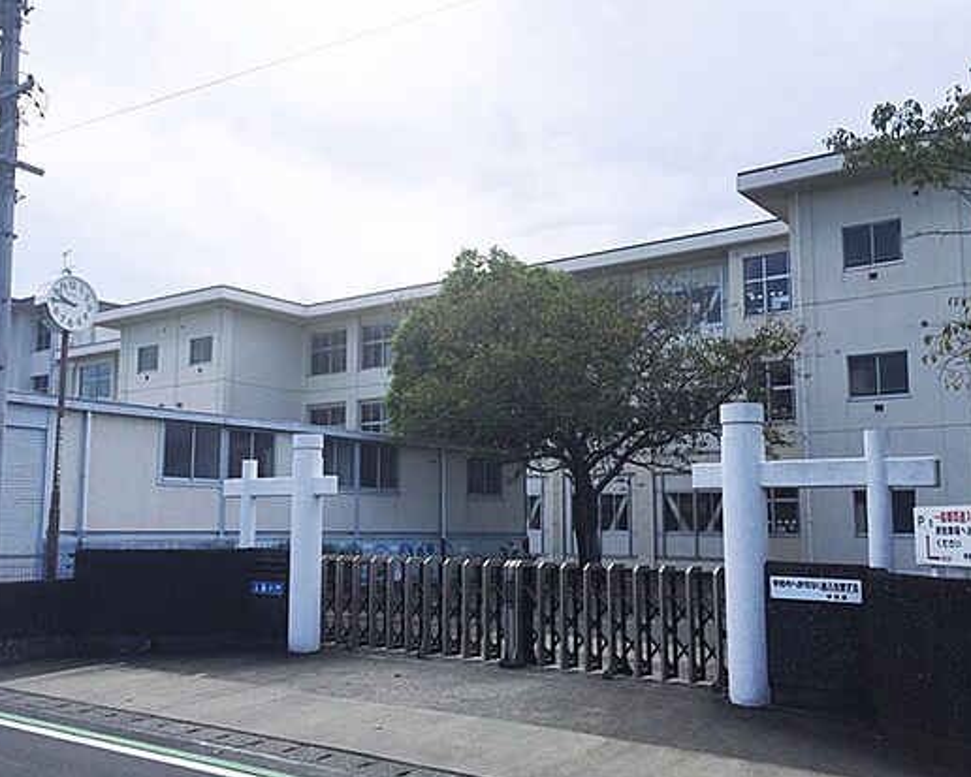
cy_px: 404
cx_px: 433
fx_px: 977
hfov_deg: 52.7
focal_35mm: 34
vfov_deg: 43.4
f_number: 2.2
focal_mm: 4.15
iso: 32
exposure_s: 1/3597
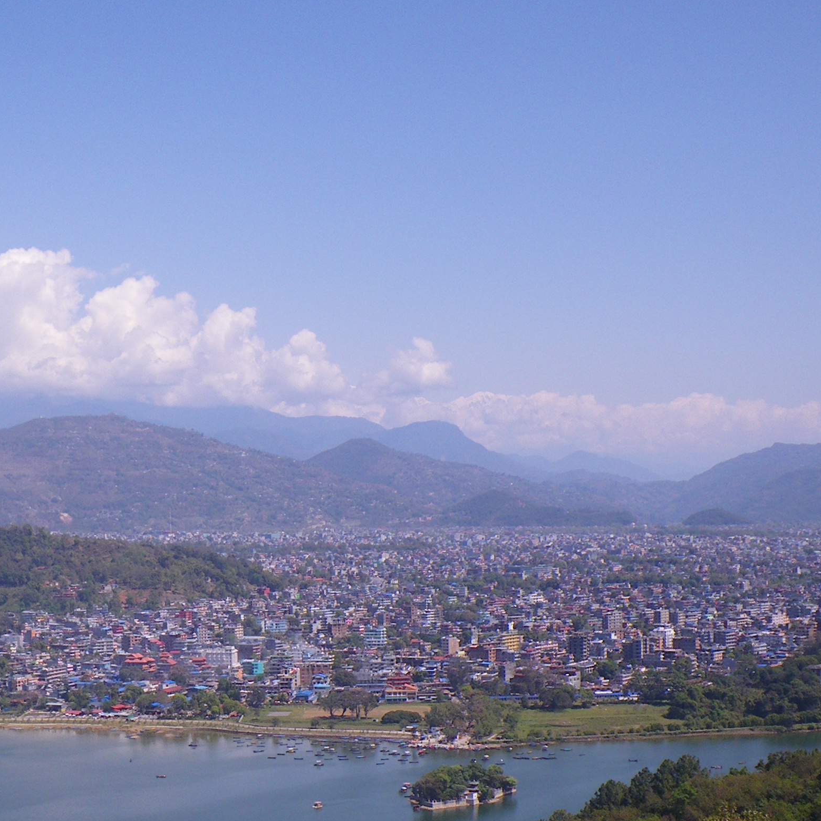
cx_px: 142
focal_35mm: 58
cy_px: 642
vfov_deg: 29.0
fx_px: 1556
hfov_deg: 28.8
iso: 50
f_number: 4.2
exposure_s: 1/400
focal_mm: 5
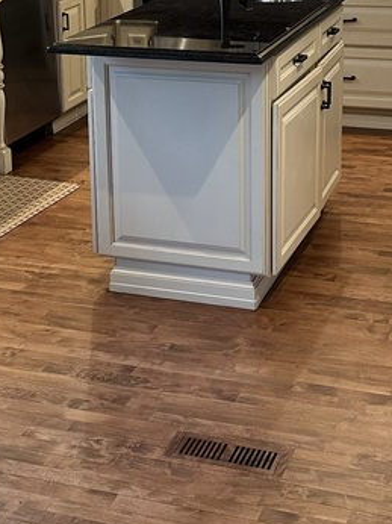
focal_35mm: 75
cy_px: 101
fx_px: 1134
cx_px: 160
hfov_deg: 19.6
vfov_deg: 25.5
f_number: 1.78
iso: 200
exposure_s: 1/60
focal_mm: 6.86
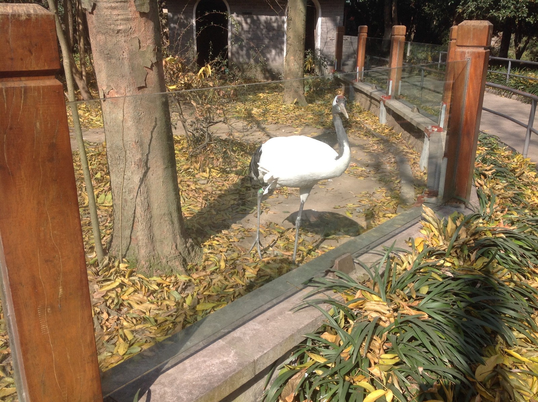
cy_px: 201
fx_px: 543
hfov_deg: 52.7
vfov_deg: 40.6
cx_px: 269
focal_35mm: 35
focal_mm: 4.28
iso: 50
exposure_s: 1/756
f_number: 2.4
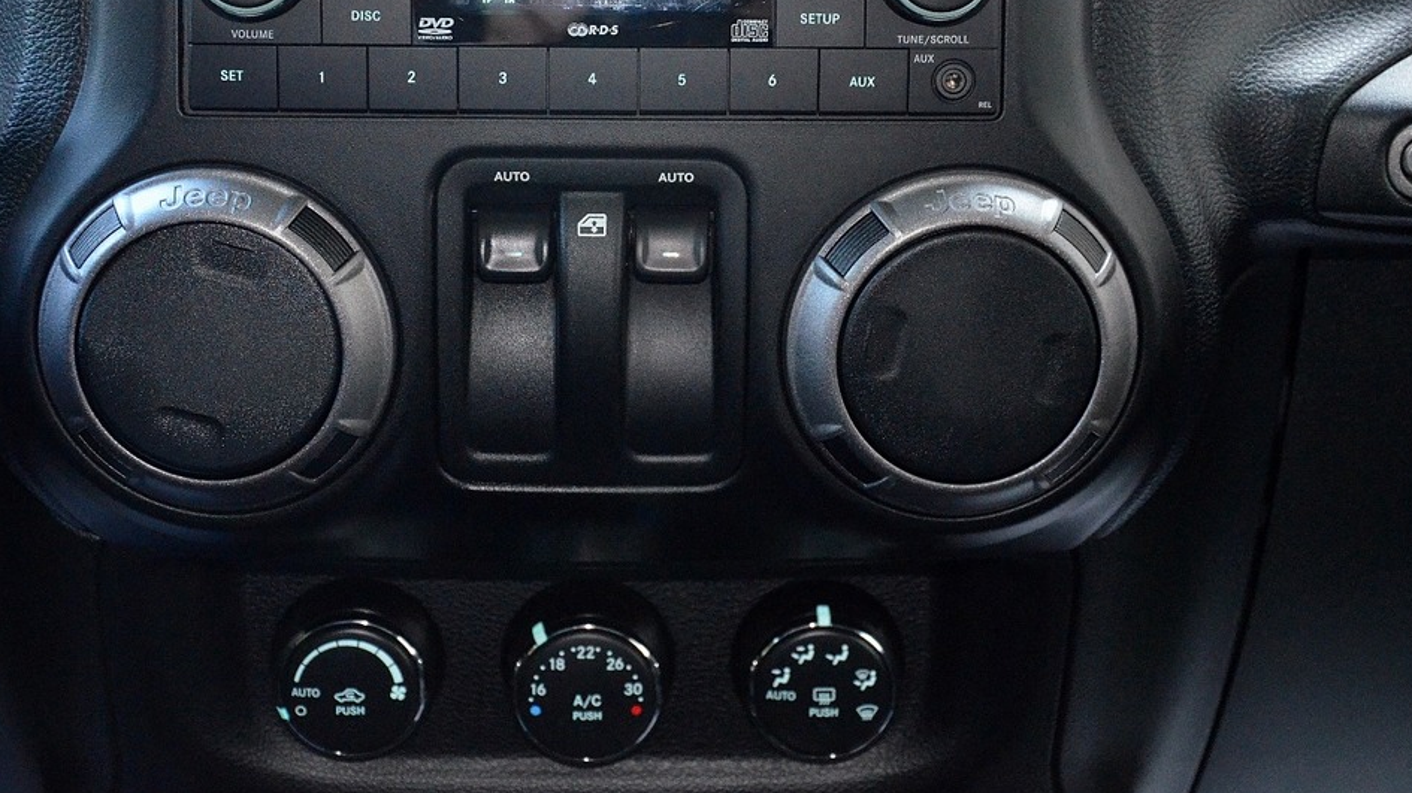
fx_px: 2545
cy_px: 188
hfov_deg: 31.0
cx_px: 620
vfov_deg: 17.6
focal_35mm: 68
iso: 3200
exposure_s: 1/60
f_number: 4.2
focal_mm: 32
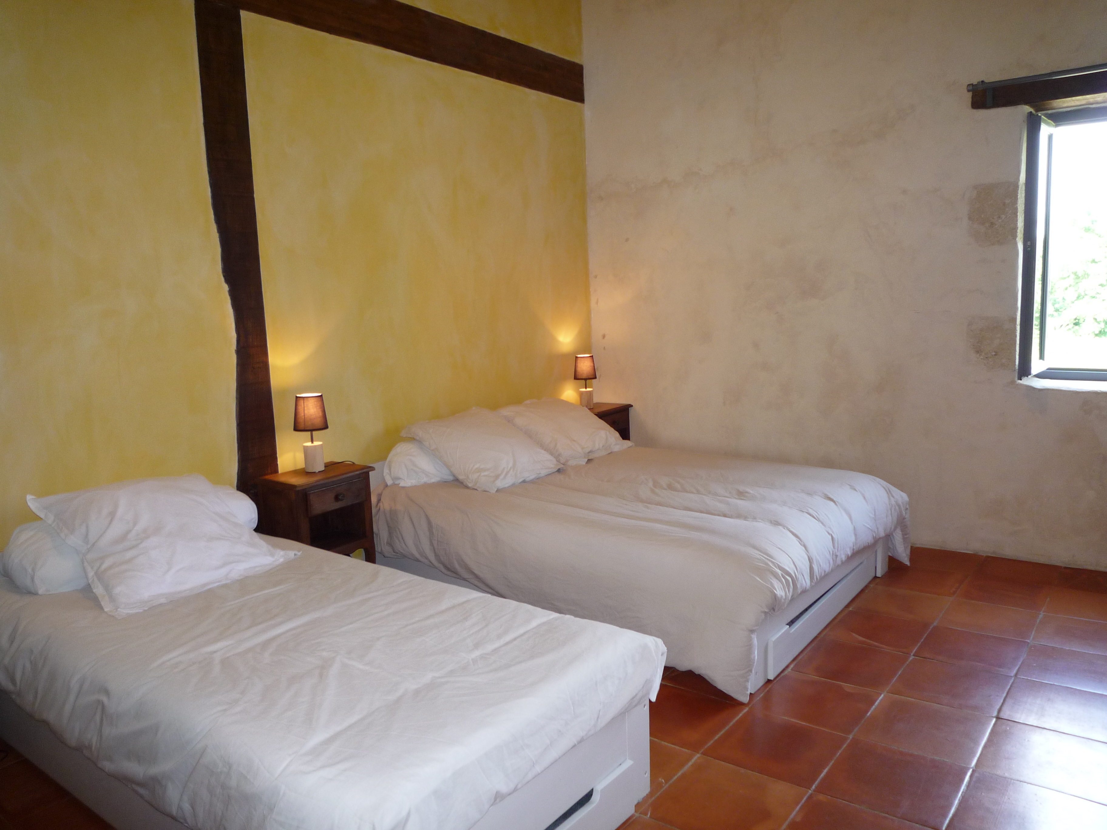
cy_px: 415
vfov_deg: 54.9
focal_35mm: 25
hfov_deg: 69.4
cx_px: 554
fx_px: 799
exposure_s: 1/30
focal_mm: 4.4
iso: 125
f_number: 2.8
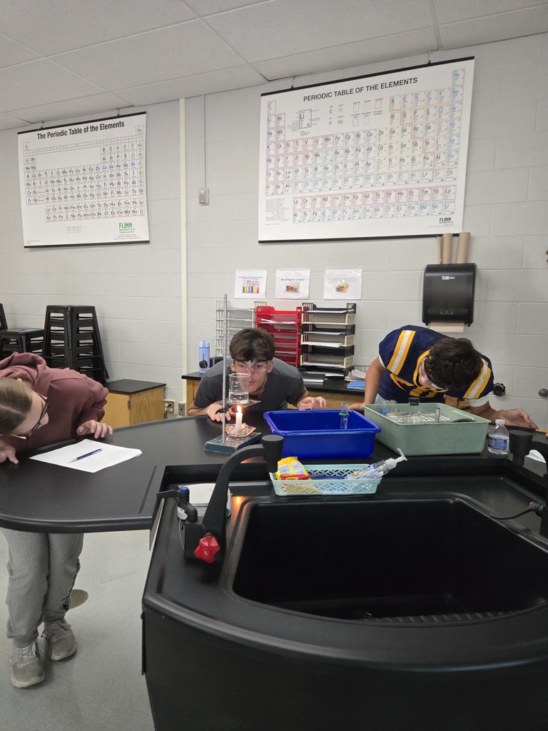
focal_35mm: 23
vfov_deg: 73.9
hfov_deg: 58.9
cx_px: 274
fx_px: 485
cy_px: 366
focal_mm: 5.4
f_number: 1.8
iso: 1000
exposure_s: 1/120
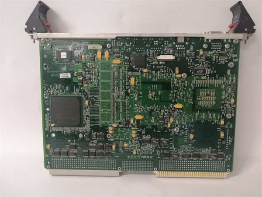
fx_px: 197
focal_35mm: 26
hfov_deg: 67.3
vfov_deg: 53.1
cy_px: 98
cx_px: 131
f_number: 2.2
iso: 320
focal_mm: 3.81
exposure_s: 1/33.3
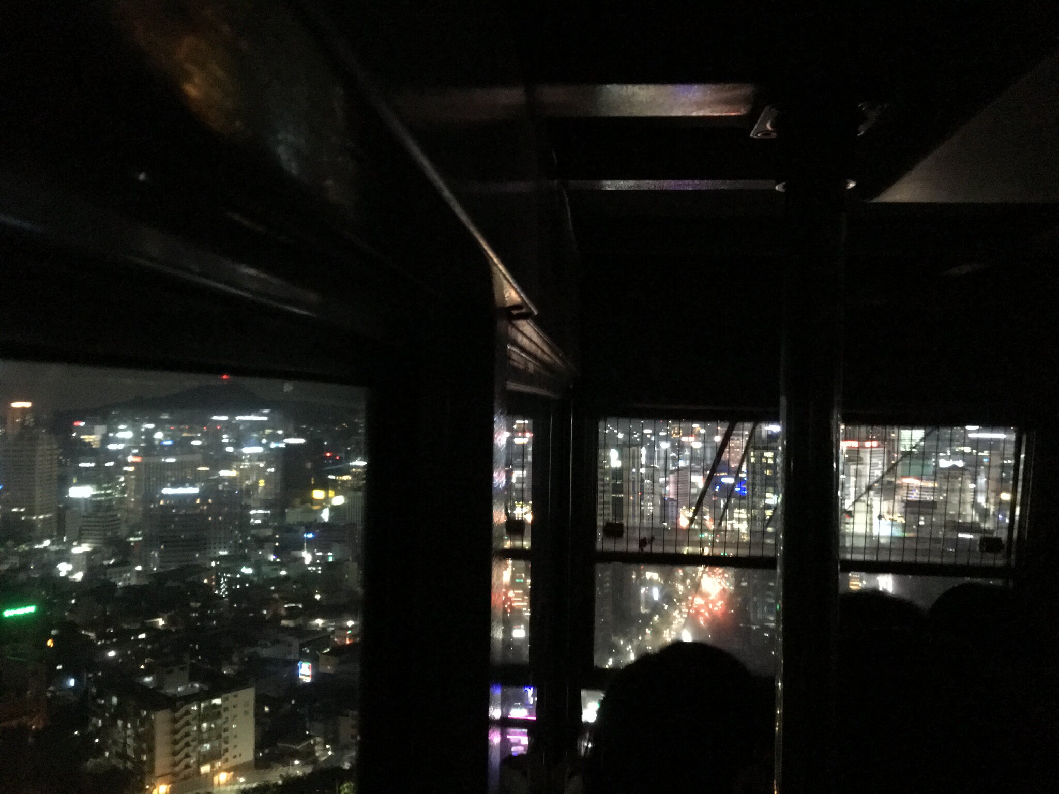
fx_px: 887
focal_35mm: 29
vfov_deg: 48.2
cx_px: 530
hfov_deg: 61.7
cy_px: 397
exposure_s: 1/4
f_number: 2.2
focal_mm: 4.15
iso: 1000
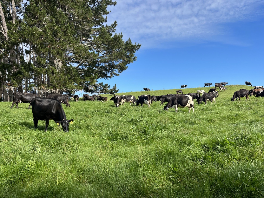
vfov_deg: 53.1
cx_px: 132
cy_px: 99
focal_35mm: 26
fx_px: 198
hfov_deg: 67.3
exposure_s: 1/1957
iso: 50
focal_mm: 5.1
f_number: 1.6
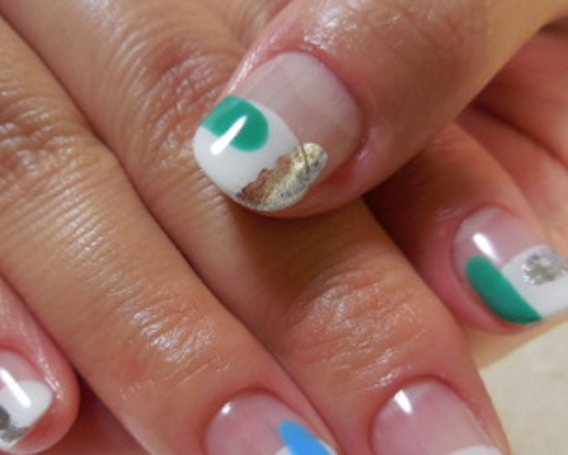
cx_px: 255
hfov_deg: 45.7
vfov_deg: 37.2
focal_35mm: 40
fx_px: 672
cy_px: 273
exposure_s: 1/30
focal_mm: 4.5
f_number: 3.3
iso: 220
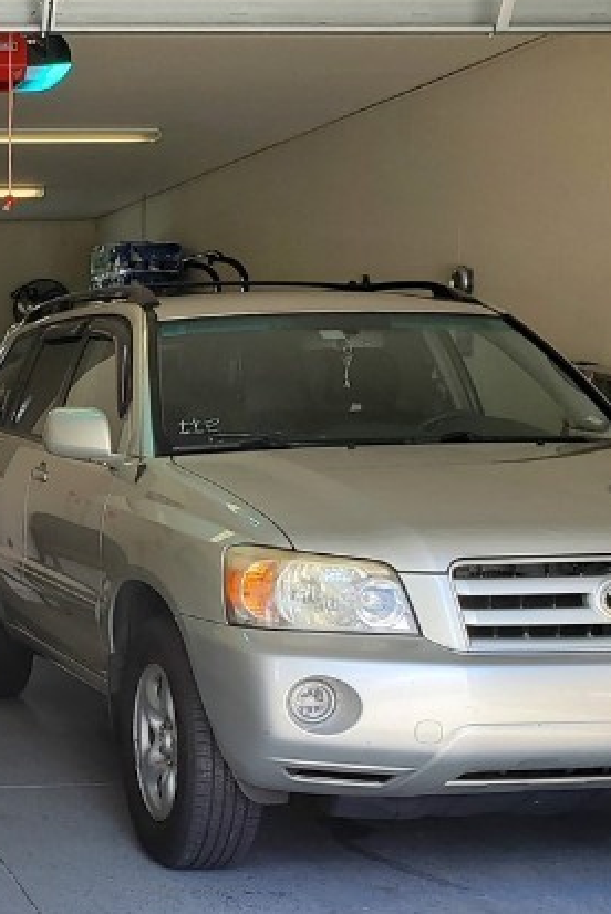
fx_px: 1703
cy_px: 582
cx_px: -135
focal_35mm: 67
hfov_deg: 19.1
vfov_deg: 29.9
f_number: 2.4
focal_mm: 4.3
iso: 50
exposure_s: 1/369
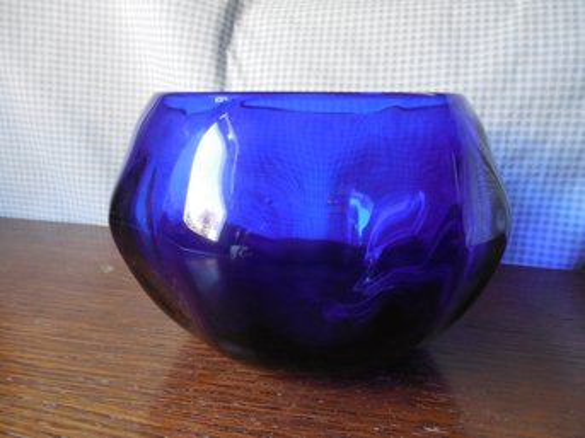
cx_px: 292
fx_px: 422
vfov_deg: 54.9
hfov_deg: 69.4
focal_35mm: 25
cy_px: 219
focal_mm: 4.5
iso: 400
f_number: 3.3
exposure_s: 1/15
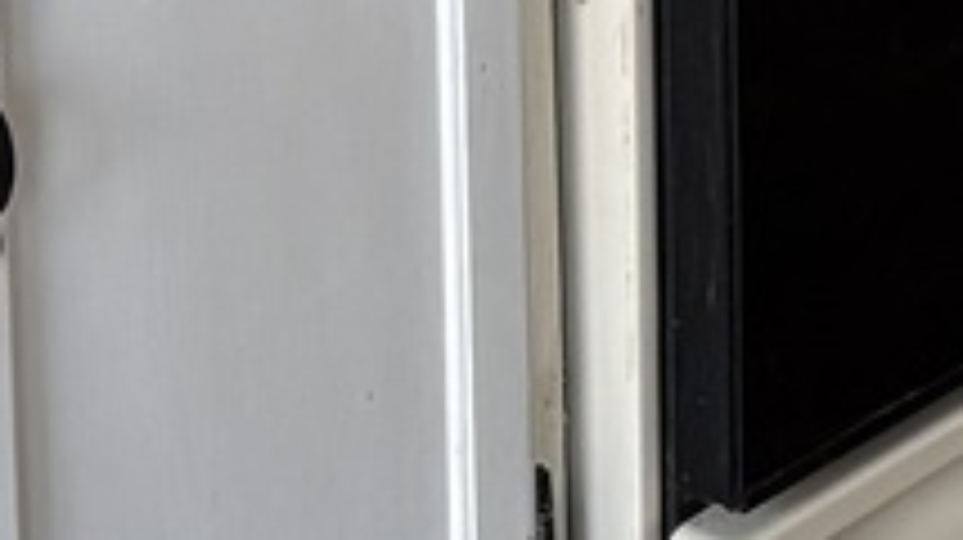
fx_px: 4874
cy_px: -1220
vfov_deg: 5.8
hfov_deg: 10.0
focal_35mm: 191
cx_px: 2246
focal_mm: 5.96
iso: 125
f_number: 1.6
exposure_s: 1/89
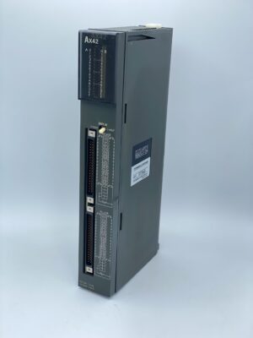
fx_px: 507
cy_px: 169
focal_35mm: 52
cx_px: 126
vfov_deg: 36.8
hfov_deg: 28.0
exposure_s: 1/372
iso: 20
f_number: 2
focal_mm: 6
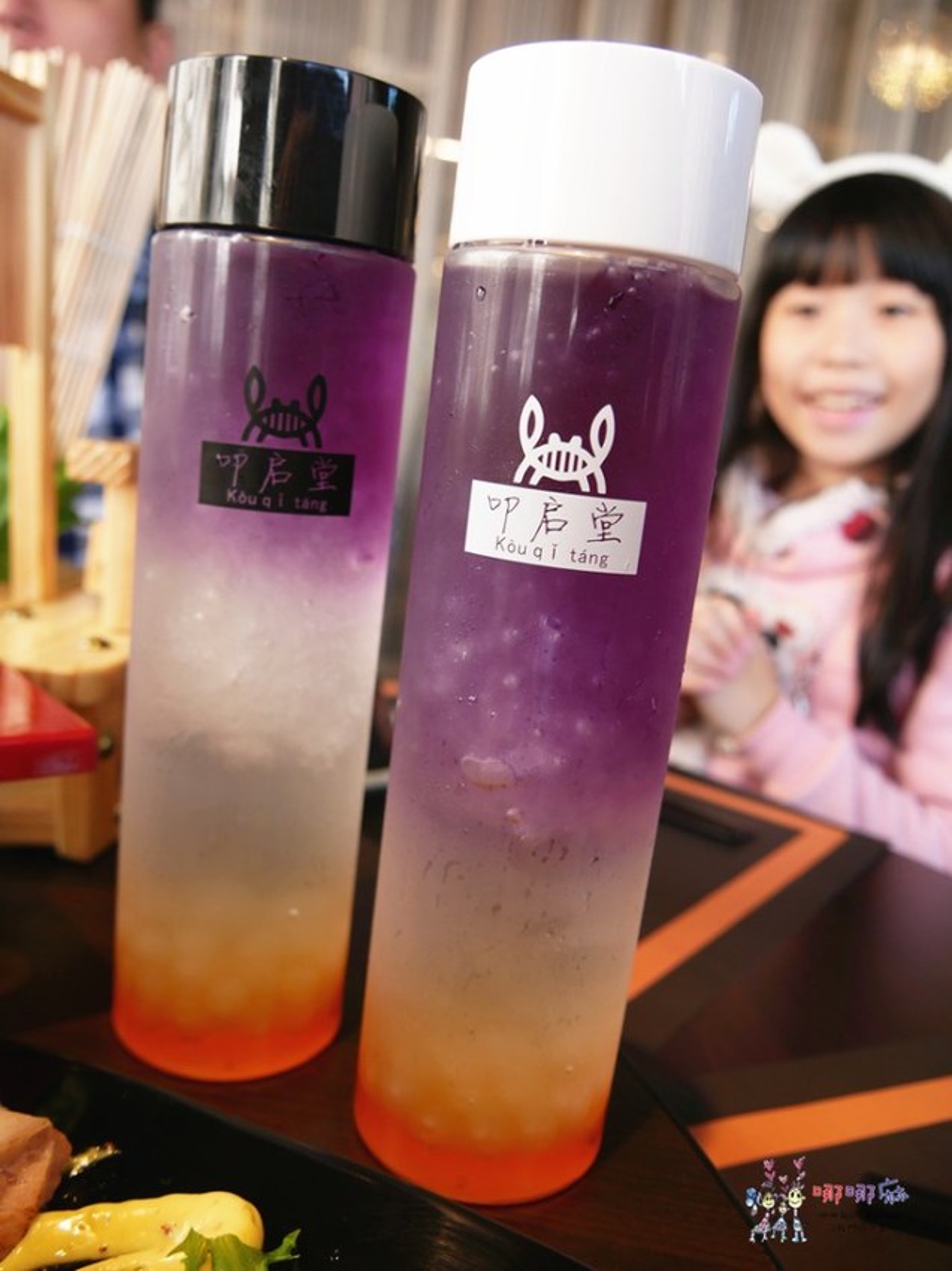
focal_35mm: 30
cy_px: 636
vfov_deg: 60.0
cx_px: 476
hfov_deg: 46.8
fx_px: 1101
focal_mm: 15
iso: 400
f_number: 3.6
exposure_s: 1/40
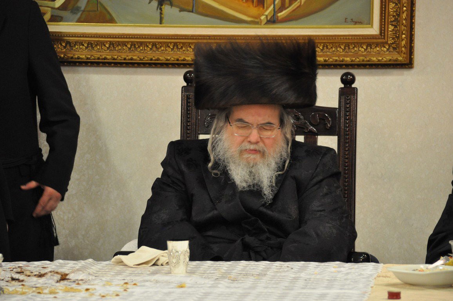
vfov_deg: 5.5
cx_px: 226
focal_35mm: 248
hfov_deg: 8.3
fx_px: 3111
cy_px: 150
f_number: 5.6
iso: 1600
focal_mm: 165
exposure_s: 1/40
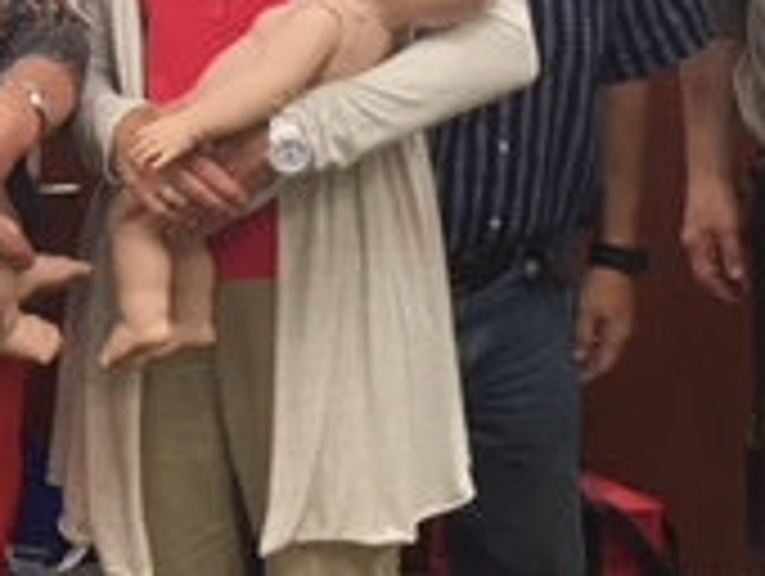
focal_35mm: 109
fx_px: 2412
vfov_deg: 13.2
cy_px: -162
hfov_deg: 17.9
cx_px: 198
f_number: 2.2
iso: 64
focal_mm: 4.15
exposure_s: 1/30
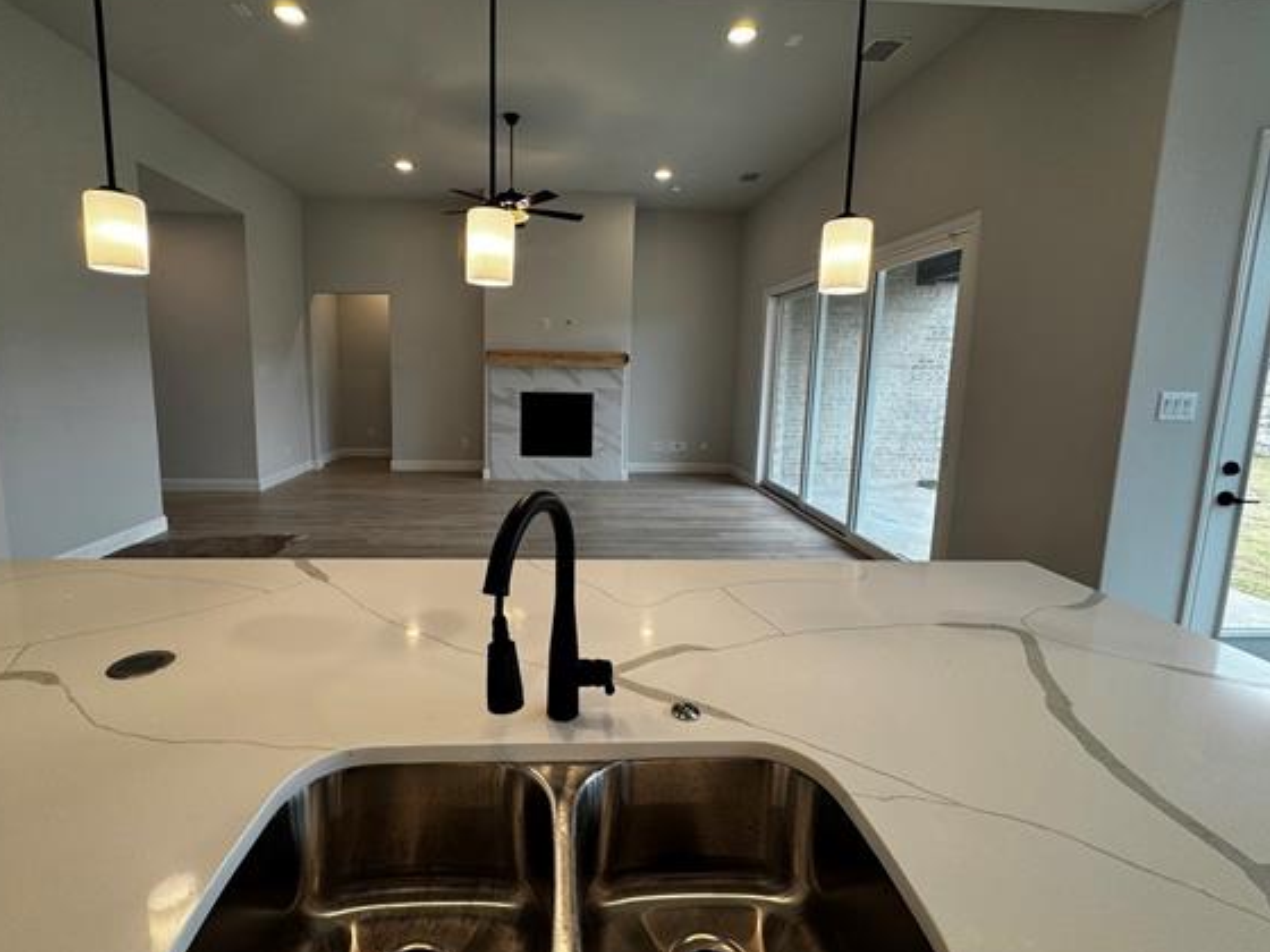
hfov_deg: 94.3
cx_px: 585
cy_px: 442
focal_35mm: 16
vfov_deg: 78.0
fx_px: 587
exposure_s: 1/120
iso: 80
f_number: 2.2
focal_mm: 2.22
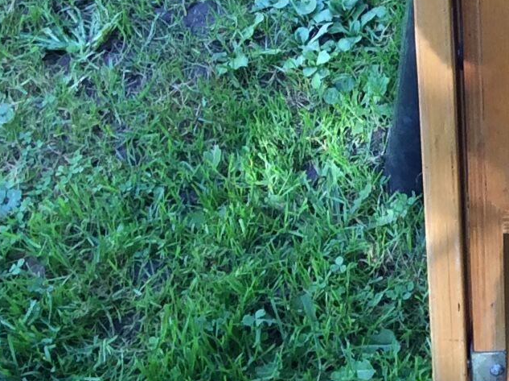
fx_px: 1924
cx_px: 689
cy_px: -147
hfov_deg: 14.4
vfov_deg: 11.0
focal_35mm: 131
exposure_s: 1/50
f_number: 2.4
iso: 32
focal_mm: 3.3
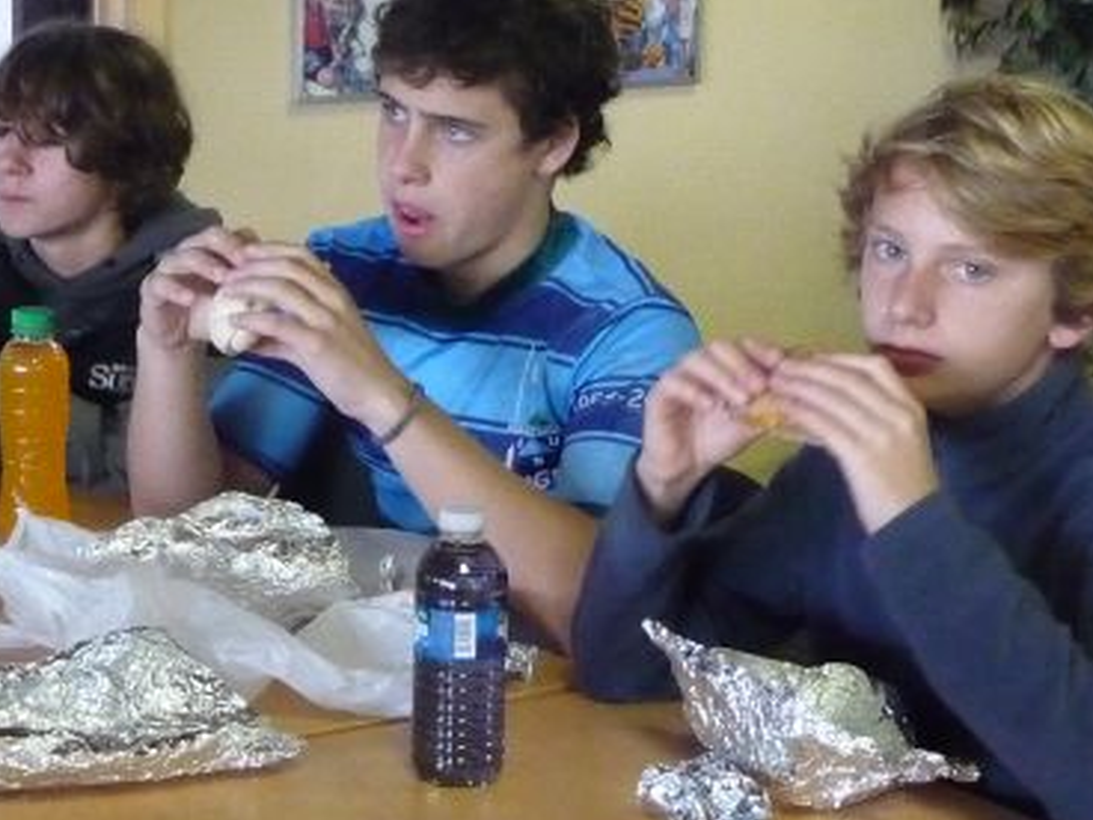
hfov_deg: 20.8
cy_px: 330
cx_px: 356
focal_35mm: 94
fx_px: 2968
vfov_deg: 15.7
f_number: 3.9
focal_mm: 6.7
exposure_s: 1/30
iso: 800
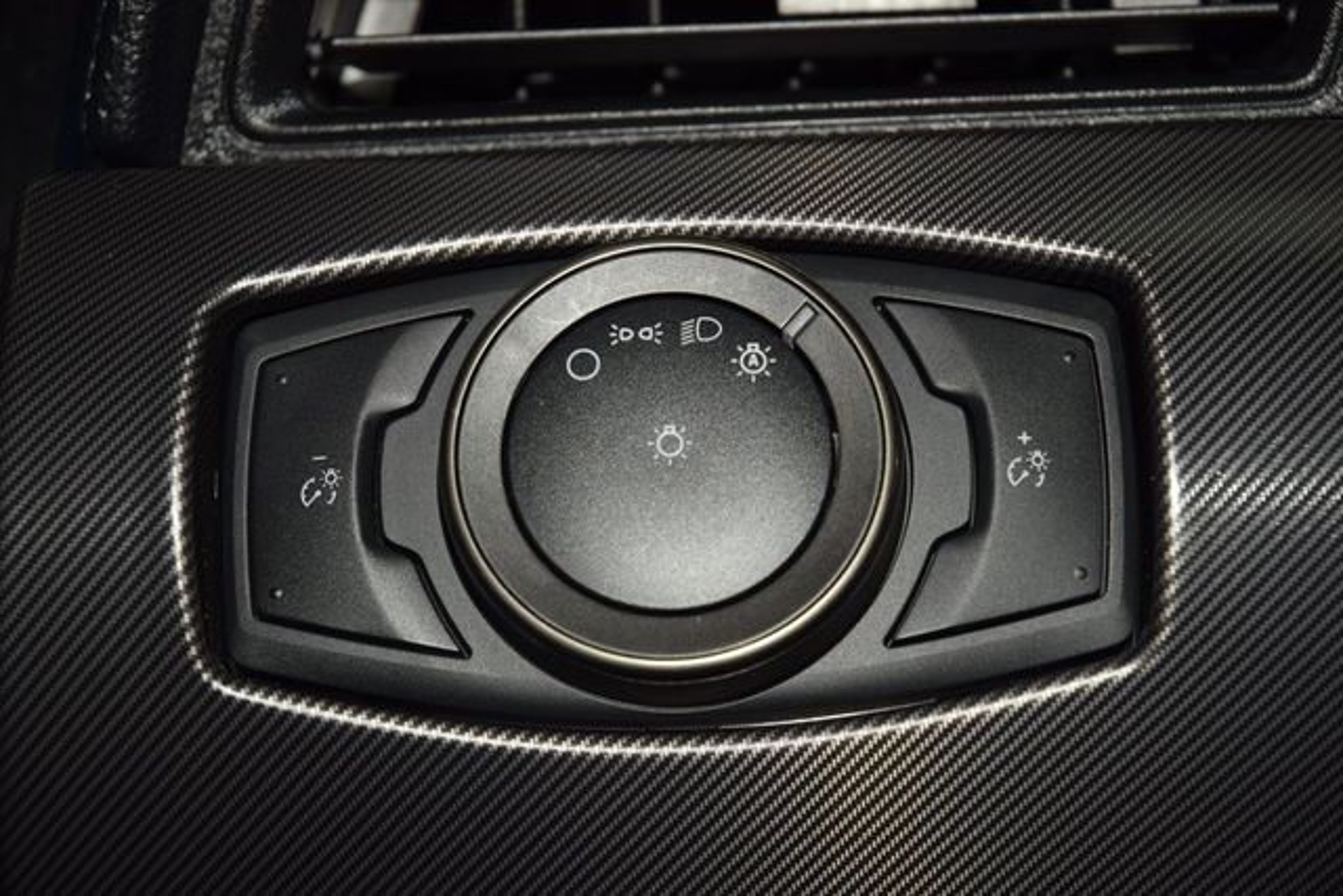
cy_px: 448
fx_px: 3918
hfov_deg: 19.5
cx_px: 672
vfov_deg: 13.0
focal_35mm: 105
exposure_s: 1/125
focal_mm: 70
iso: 100
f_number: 8
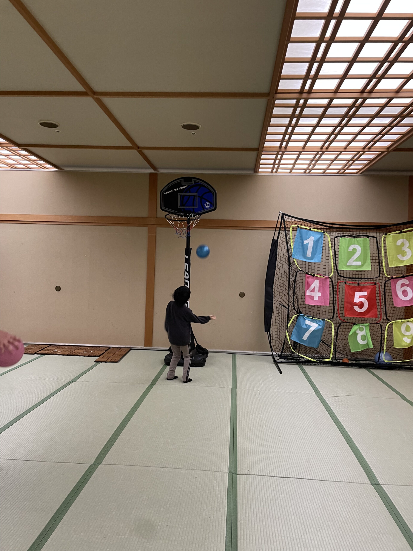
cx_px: 206
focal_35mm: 26
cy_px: 276
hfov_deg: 53.1
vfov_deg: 67.3
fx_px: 414
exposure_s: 1/50
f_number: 1.6
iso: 160
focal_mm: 4.2
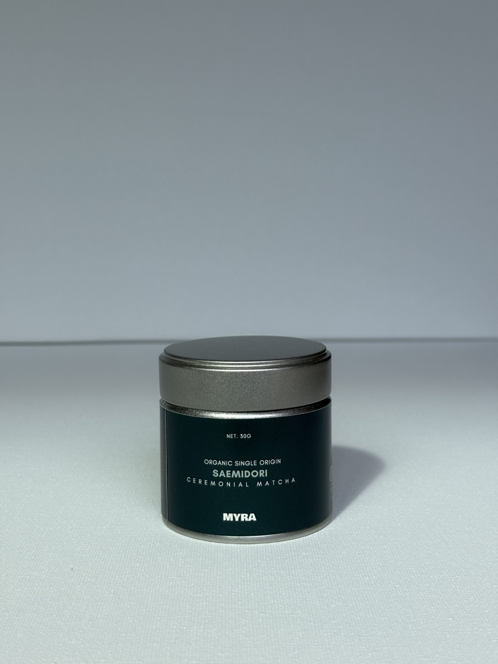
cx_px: 249
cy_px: 332
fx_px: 997
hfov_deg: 28.0
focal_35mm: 52
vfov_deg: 36.8
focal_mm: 5.96
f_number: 1.6
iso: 32
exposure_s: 1/1312
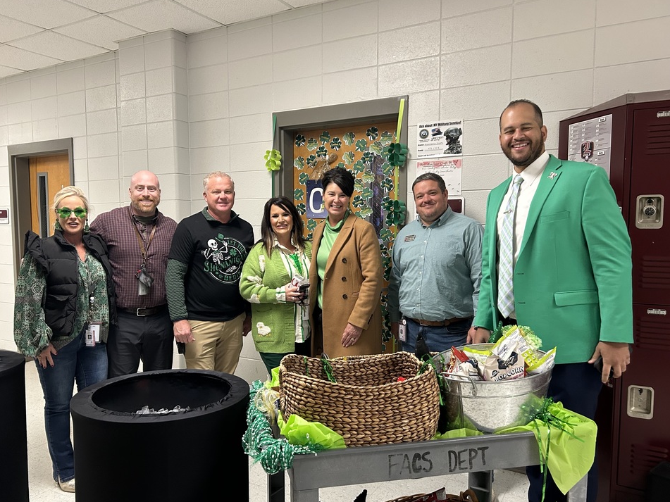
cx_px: 311
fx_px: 542
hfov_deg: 63.4
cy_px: 263
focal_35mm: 28
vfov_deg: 49.7
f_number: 1.5
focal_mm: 5.7
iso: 250
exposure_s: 1/60
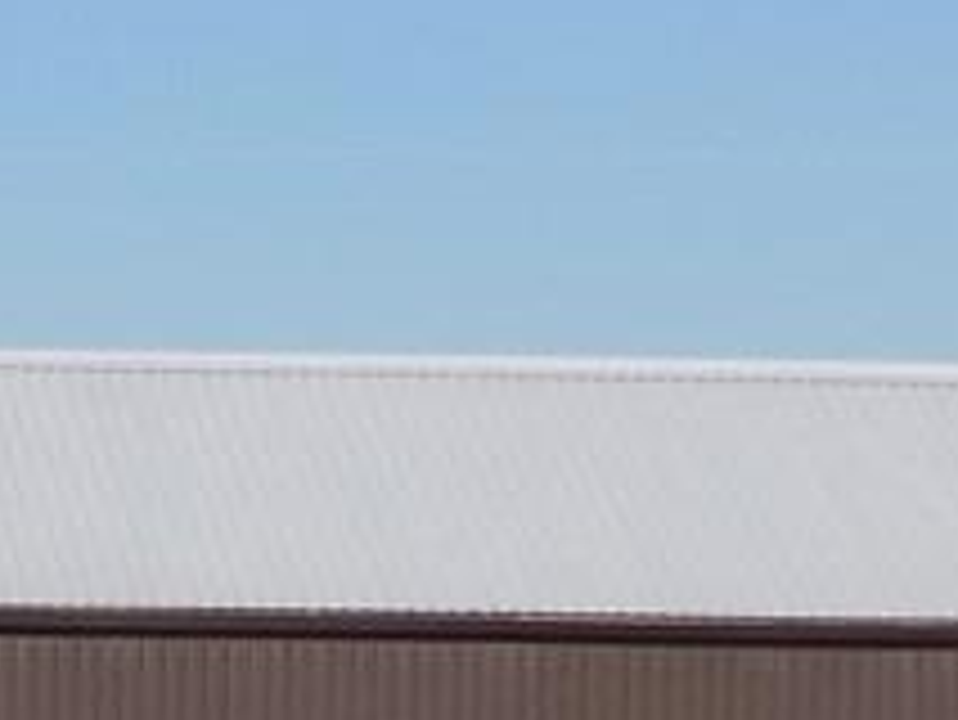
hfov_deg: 5.9
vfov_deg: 4.4
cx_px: 198
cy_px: 886
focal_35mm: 337
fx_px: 9332
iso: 80
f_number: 4.2
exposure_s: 1/1000
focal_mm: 12.5
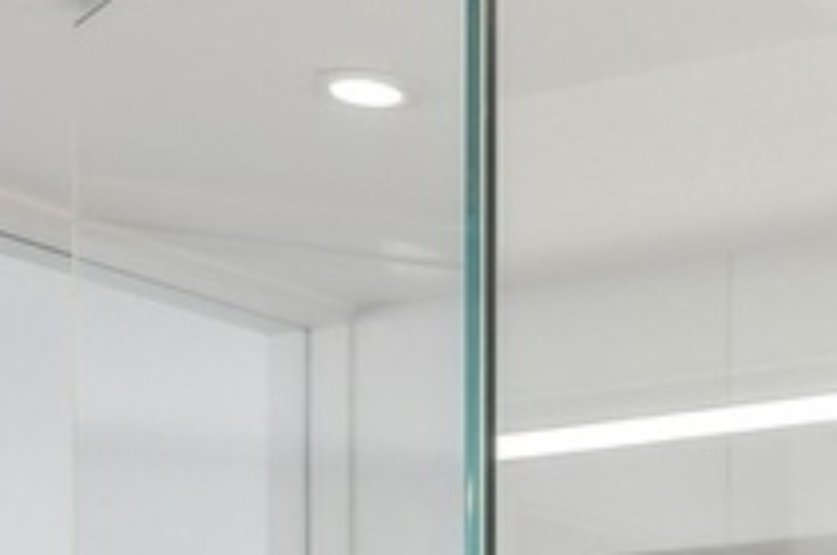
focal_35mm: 108
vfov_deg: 11.5
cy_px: 1078
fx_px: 2507
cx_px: 1277
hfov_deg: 17.0
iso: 400
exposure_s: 1/50
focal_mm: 14
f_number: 8
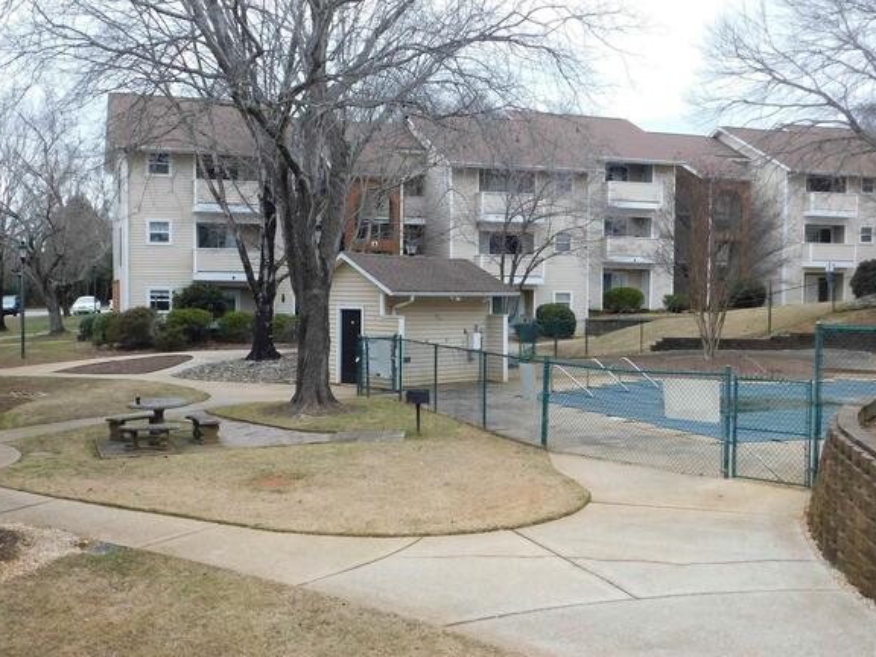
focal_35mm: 40
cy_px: 341
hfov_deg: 46.8
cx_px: 423
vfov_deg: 36.0
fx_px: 1012
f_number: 3.5
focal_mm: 6.3
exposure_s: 1/200
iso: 125
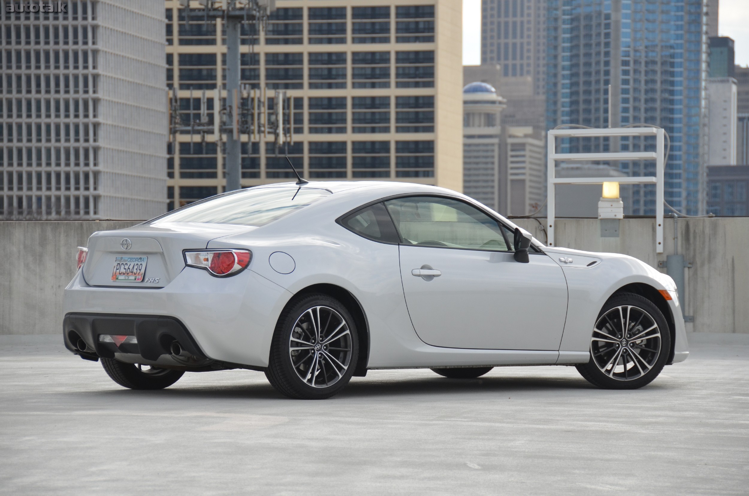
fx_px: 3270
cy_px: 248
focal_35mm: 158
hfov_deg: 13.1
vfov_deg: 8.7
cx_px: 374
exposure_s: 1/1600
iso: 400
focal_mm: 105
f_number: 5.6
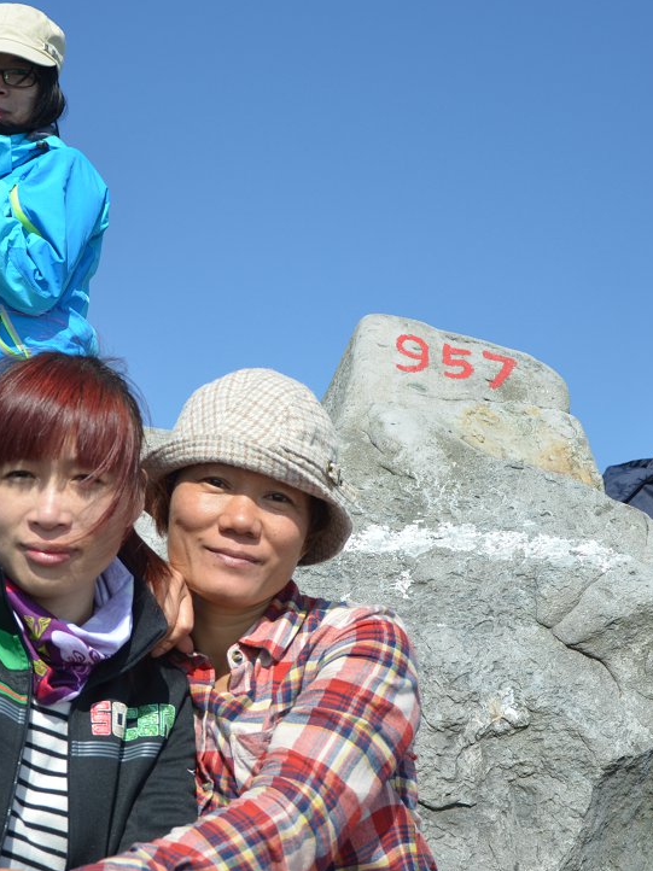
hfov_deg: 21.0
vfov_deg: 27.8
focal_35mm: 70
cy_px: 420
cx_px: 286
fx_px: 1762
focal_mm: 26
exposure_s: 1/2000
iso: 200
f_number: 4
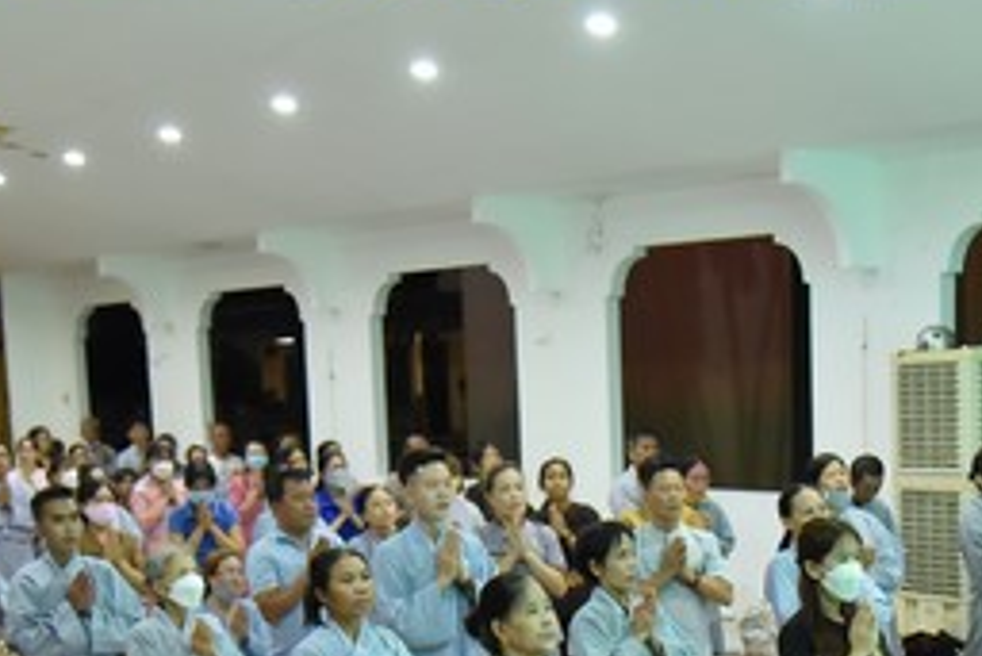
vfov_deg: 18.5
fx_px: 1938
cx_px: 641
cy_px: 721
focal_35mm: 71
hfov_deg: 28.3
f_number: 4
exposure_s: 1/125
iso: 4000
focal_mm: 28
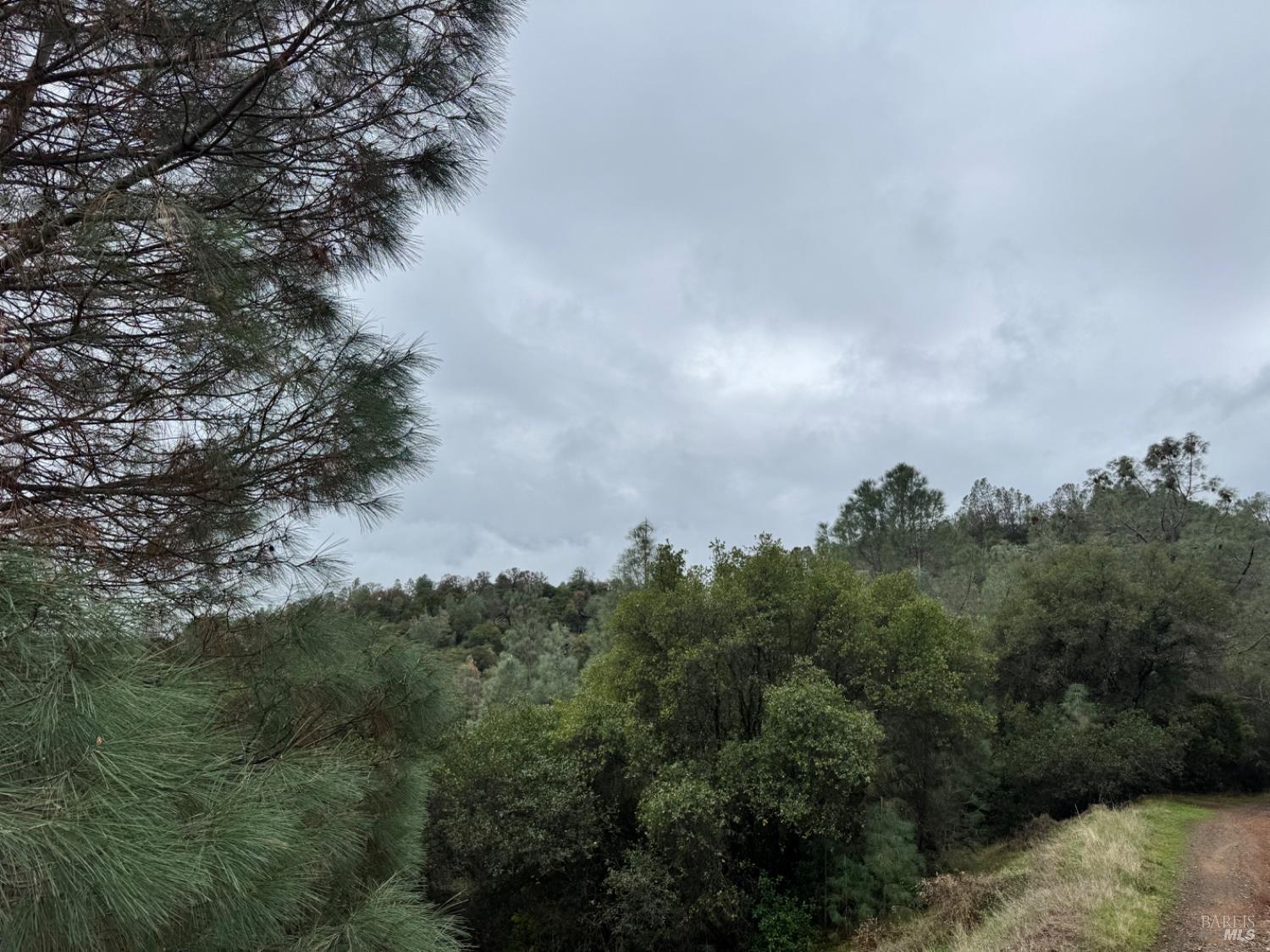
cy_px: 476
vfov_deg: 56.8
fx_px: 881
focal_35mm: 24
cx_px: 635
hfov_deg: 71.6
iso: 80
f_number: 1.78
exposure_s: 1/2174
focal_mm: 6.76
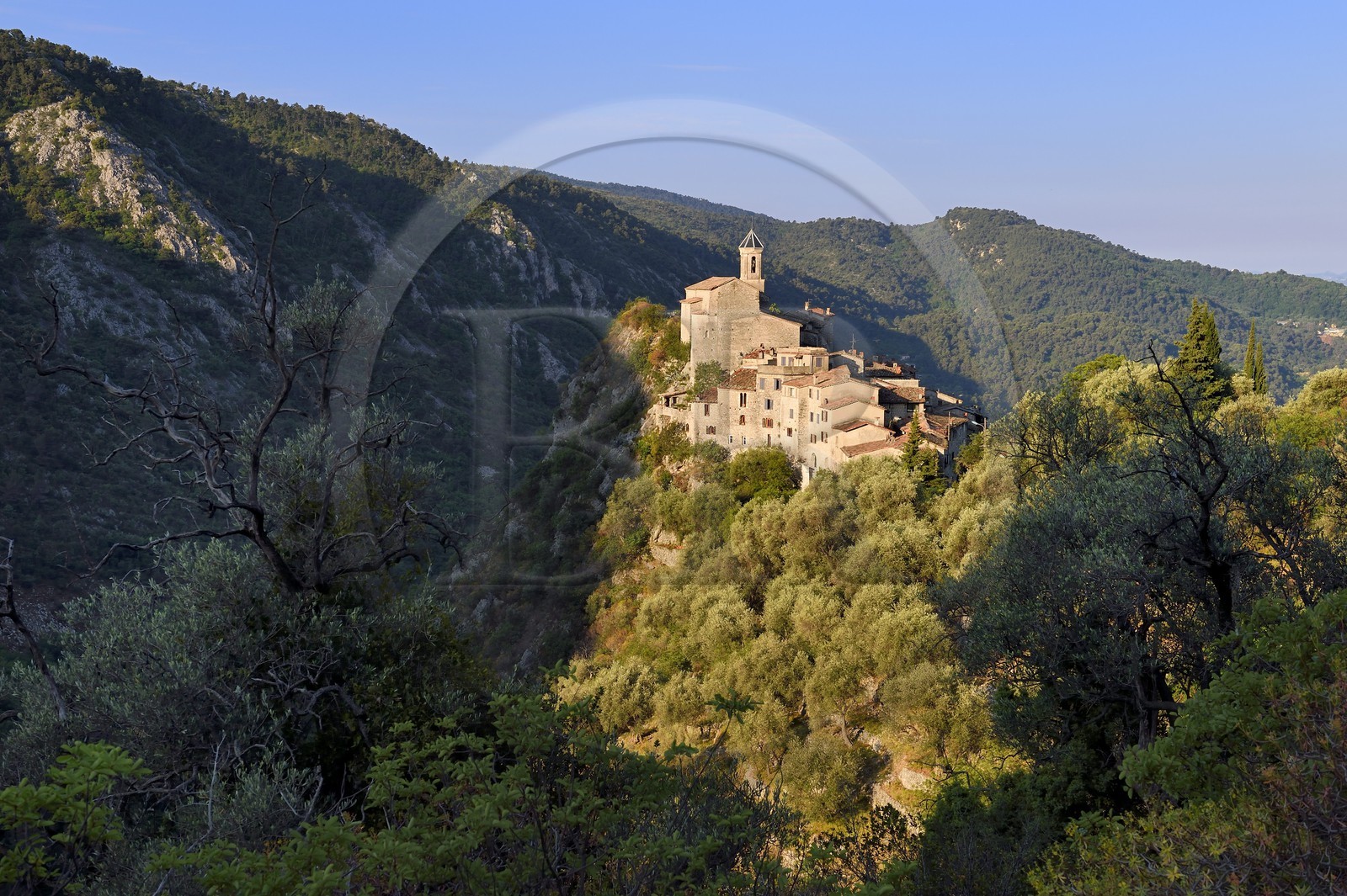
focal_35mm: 45
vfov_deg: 29.8
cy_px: 448
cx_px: 674
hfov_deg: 43.6
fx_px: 1683
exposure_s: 1/200
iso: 200
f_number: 10
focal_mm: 45
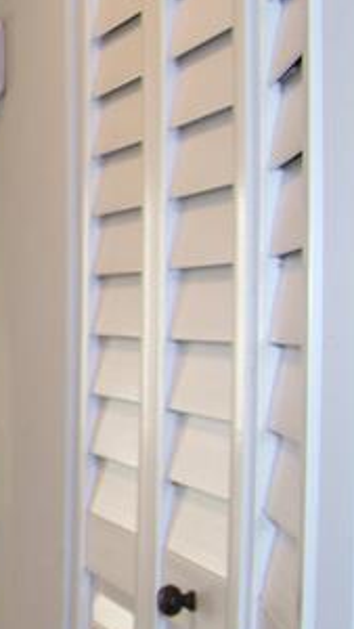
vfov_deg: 22.2
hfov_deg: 11.2
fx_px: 1600
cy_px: 344
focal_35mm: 96
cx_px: -398
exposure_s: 1/40
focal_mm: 5.85
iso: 64
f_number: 2.8
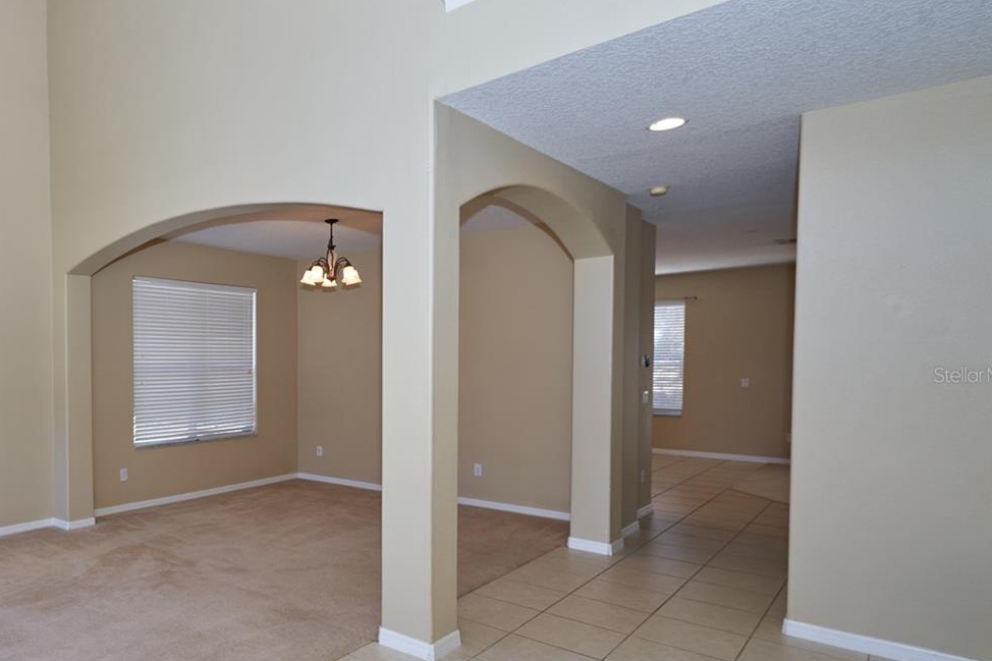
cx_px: 210
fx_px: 634
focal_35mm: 23
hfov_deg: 69.3
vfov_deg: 54.9
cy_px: 375
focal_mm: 14
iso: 400
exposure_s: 1/160
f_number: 4
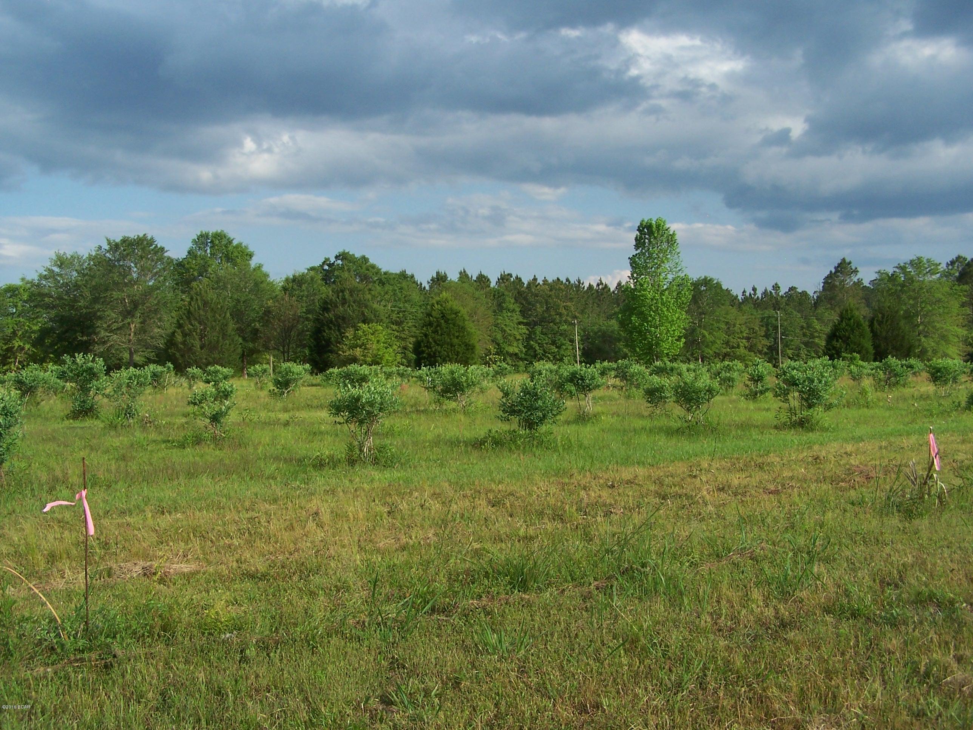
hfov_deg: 49.0
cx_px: 486
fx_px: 1068
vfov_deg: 37.7
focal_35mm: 38
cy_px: 365
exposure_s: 1/640
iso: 80
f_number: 4
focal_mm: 6.3
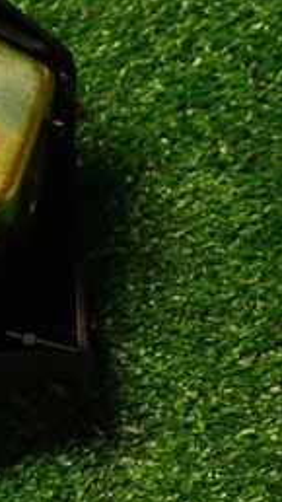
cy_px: 280
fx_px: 1077
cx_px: -298
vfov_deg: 26.2
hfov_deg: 12.8
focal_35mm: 81
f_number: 2.4
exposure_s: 1/30
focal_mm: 5.79
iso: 250
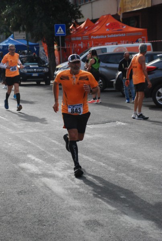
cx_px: 81
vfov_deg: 19.4
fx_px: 705
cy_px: 120
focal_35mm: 105
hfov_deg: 13.1
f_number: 5.6
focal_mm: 70
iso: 1000
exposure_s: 1/1600
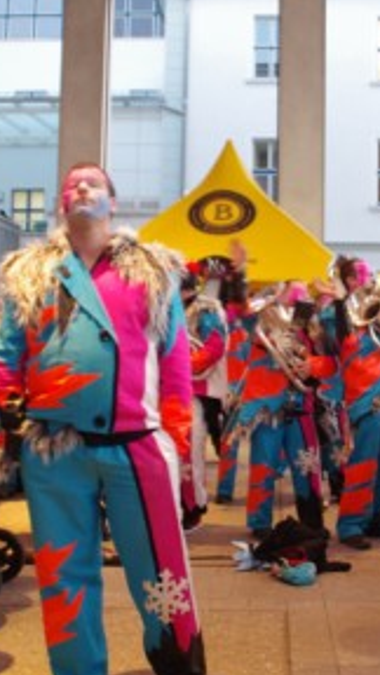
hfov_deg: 24.3
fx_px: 878
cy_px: 327
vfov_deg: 42.1
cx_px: 251
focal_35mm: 49
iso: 1600
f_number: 3.5
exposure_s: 1/40
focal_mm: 18
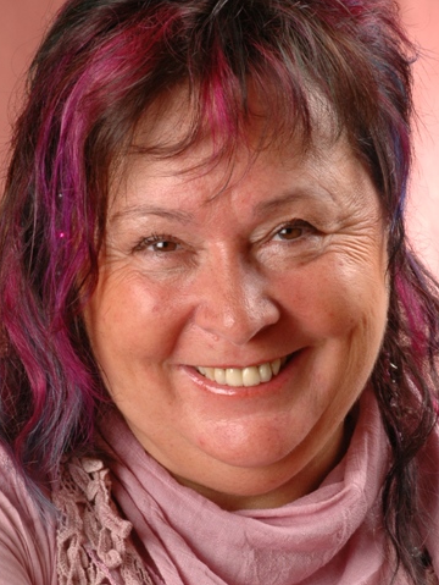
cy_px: 434
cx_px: 269
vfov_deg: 5.8
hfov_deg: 4.4
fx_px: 5723
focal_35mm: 339
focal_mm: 125
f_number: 16
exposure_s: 1/160
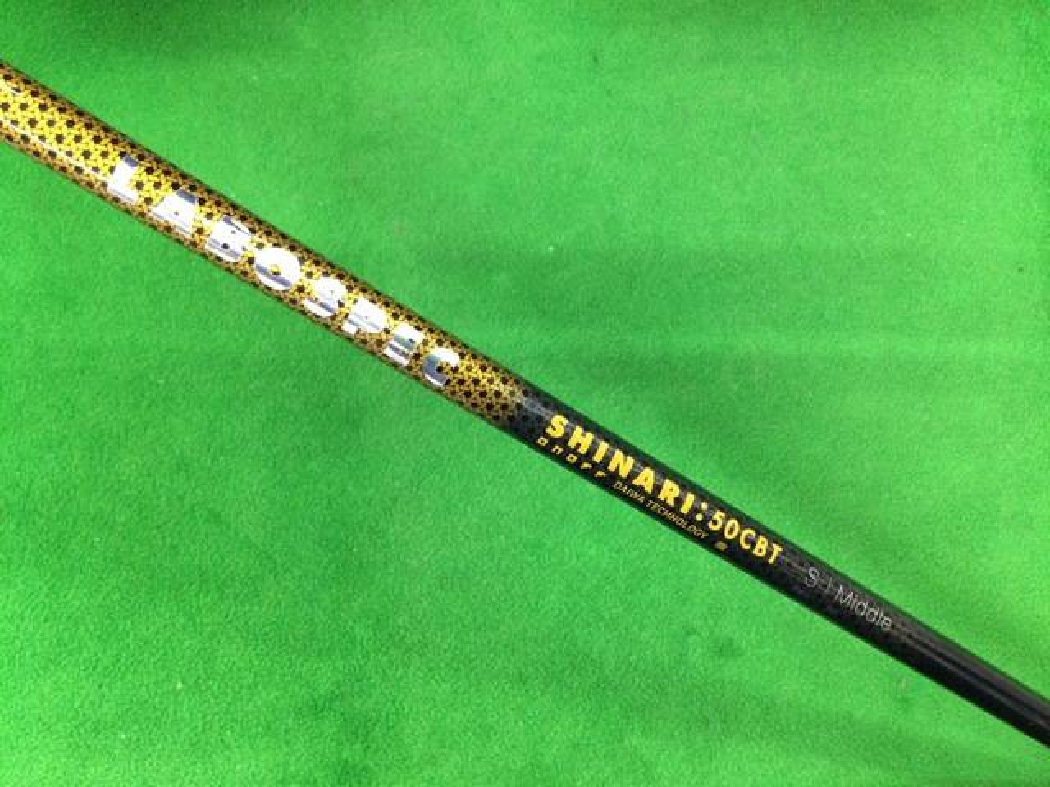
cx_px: 525
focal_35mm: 31
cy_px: 394
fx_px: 940
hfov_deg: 58.4
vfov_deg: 45.4
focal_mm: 3.3
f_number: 2.4
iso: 200
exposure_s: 1/24
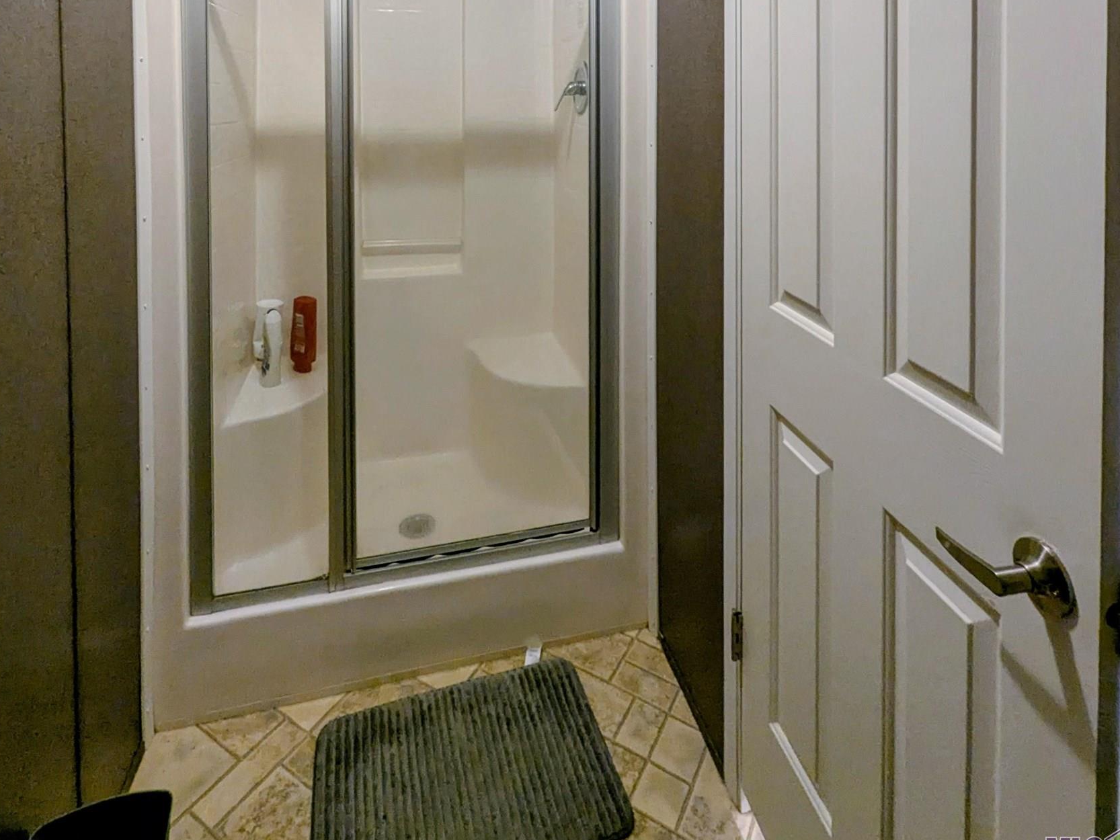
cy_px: 102
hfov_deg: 87.7
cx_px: 563
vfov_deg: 61.7
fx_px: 582
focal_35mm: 18
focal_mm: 1.95
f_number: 2.2
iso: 101
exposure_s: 1/51.4
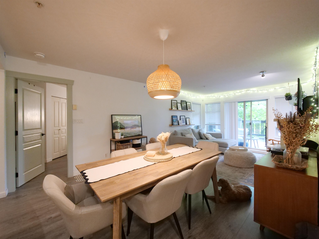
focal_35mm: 14
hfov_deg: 102.1
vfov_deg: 85.7
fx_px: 129
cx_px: 160
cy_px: 120
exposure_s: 1/60
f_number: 4
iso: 3200
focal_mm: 7
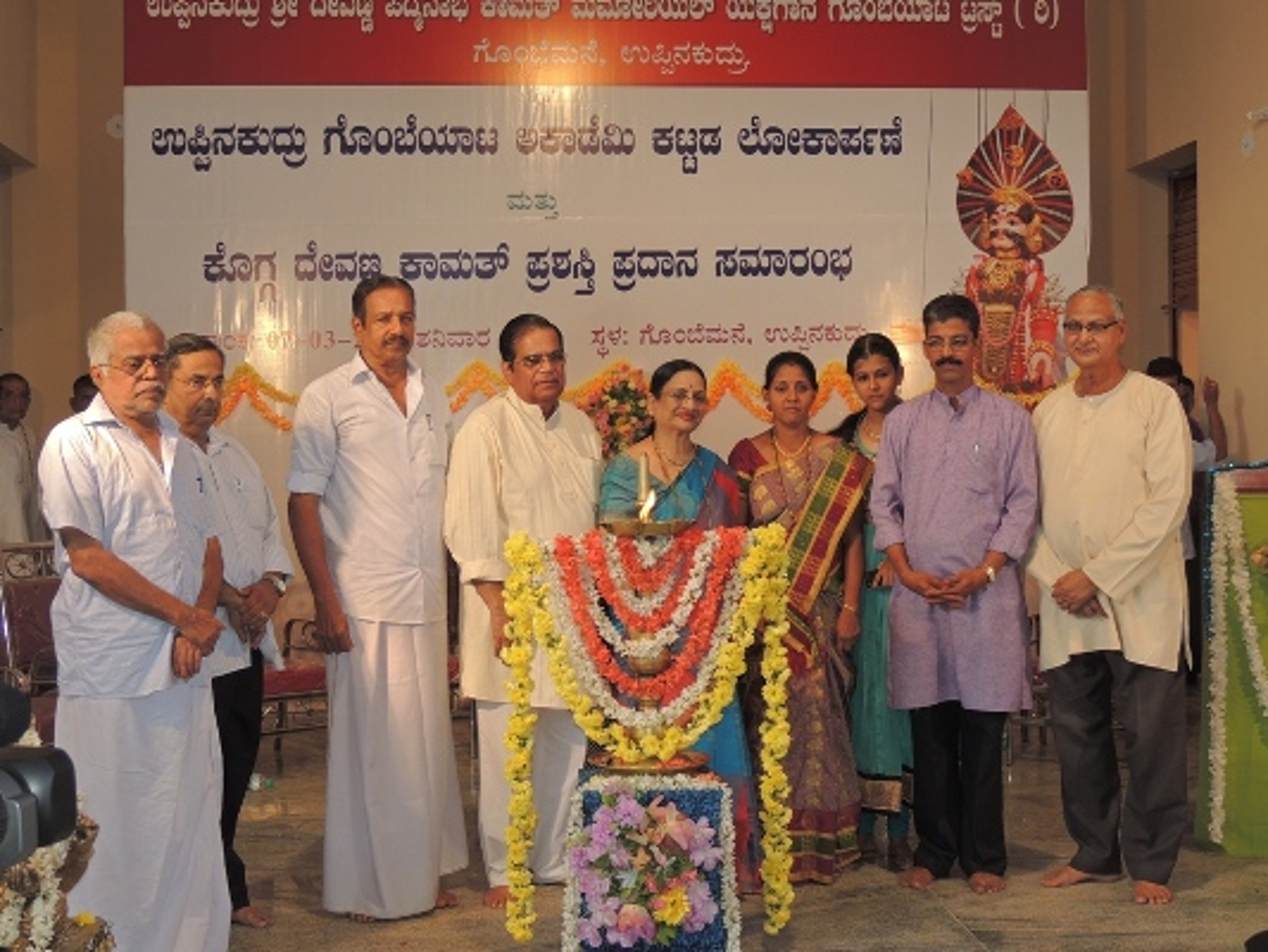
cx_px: 634
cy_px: 476
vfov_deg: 30.9
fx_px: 1722
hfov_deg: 40.4
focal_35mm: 47
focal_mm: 8.3
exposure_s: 1/80
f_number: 3.5
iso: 100
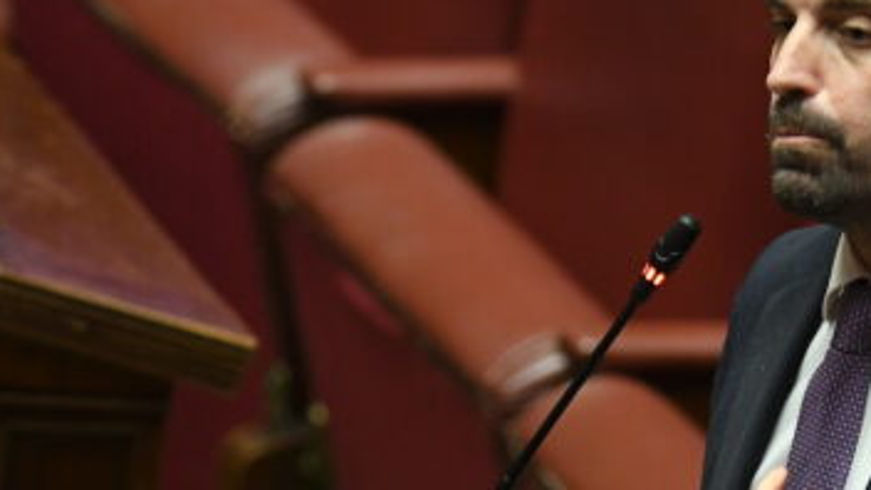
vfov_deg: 1.2
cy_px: 371
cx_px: 428
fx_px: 23719
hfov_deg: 2.1
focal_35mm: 1027
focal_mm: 300
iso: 3200
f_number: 2.8
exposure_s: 1/160
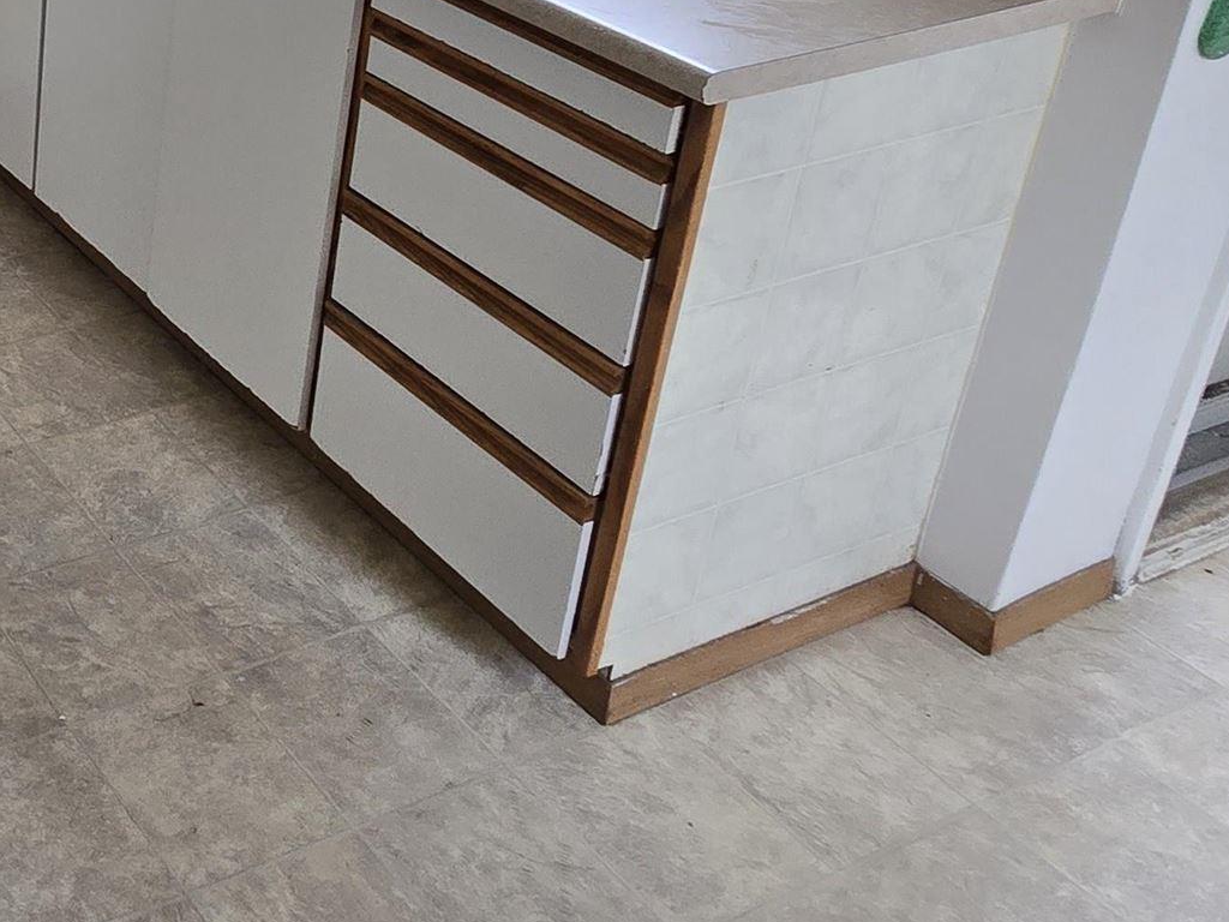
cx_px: -328
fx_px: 1385
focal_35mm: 39
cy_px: -166
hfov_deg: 35.0
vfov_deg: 31.3
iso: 125
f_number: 2.2
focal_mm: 2.2
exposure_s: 1/60
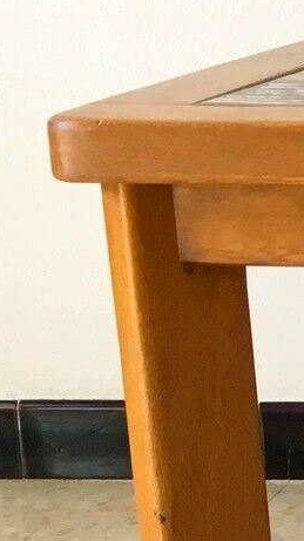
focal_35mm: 137
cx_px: 1047
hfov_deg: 7.3
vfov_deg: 15.7
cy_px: 322
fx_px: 1965
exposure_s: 1/33
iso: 25
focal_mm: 4.15
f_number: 2.2
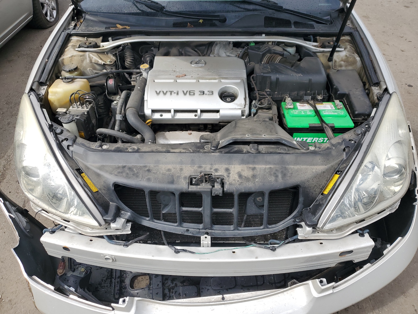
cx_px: 209
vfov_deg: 53.1
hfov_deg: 67.3
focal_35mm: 26
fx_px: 314
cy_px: 157
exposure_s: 1/2000
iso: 50
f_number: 1.5
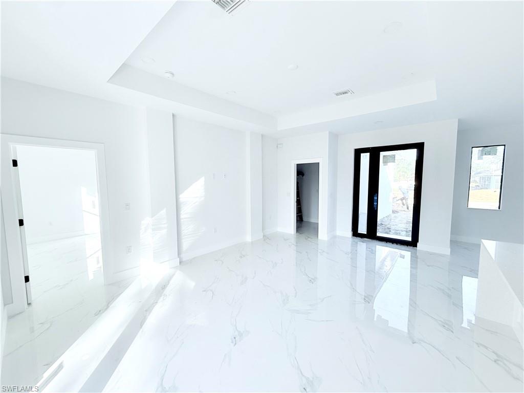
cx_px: 262
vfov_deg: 85.7
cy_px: 196
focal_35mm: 14
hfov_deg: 102.1
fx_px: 212
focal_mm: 2.22
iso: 64
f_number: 2.2
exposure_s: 1/209
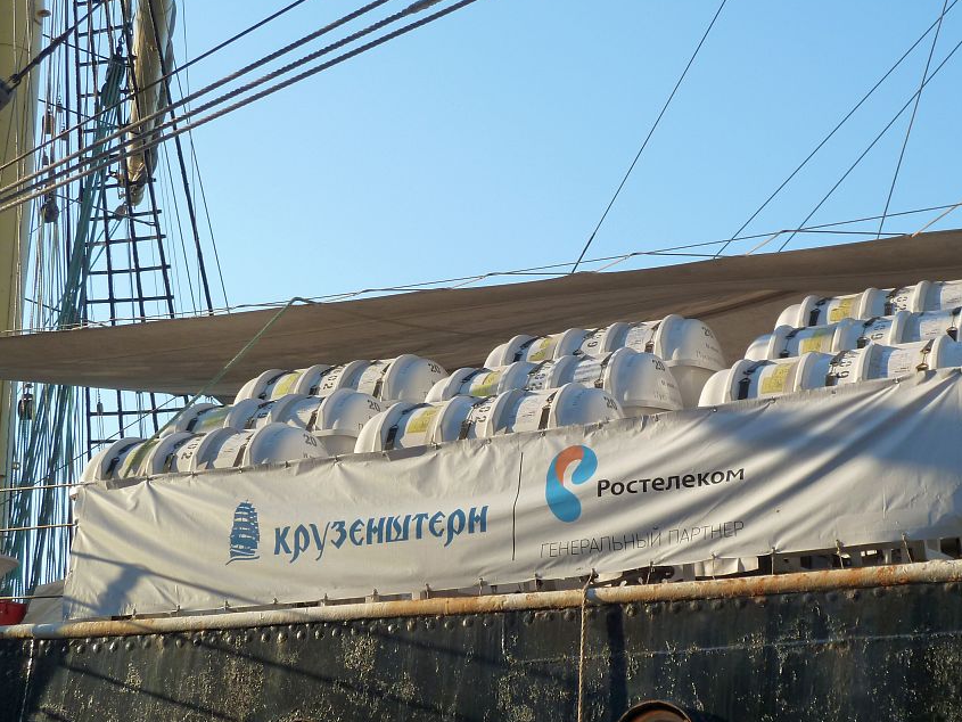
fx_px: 1751
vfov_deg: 23.3
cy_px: 403
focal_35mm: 63
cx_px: 545
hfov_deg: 30.7
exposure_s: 1/250
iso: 125
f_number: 3.8
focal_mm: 8.5
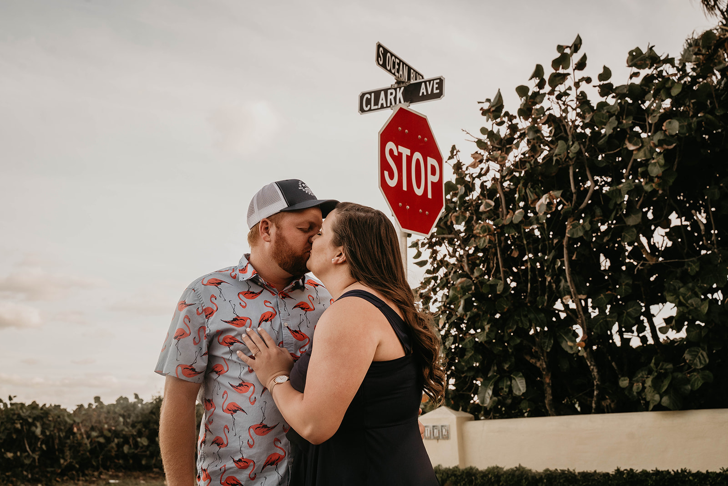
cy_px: 243
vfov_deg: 28.7
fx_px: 950
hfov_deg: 41.9
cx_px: 364
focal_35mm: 47
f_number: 7.1
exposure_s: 1/125
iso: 250
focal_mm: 47
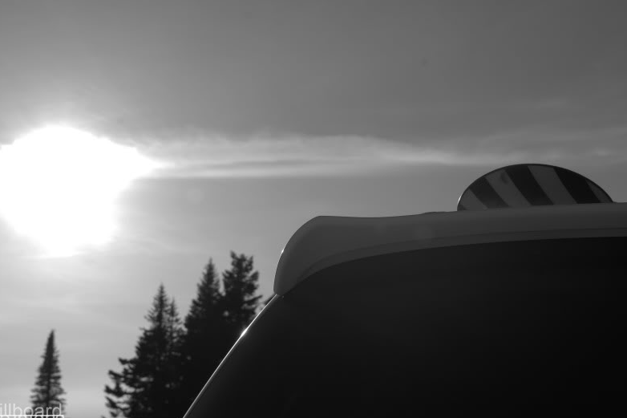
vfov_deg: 30.2
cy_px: 214
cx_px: 309
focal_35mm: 45
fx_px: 775
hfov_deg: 44.0
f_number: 4.8
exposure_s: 1/50
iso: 200
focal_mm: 29
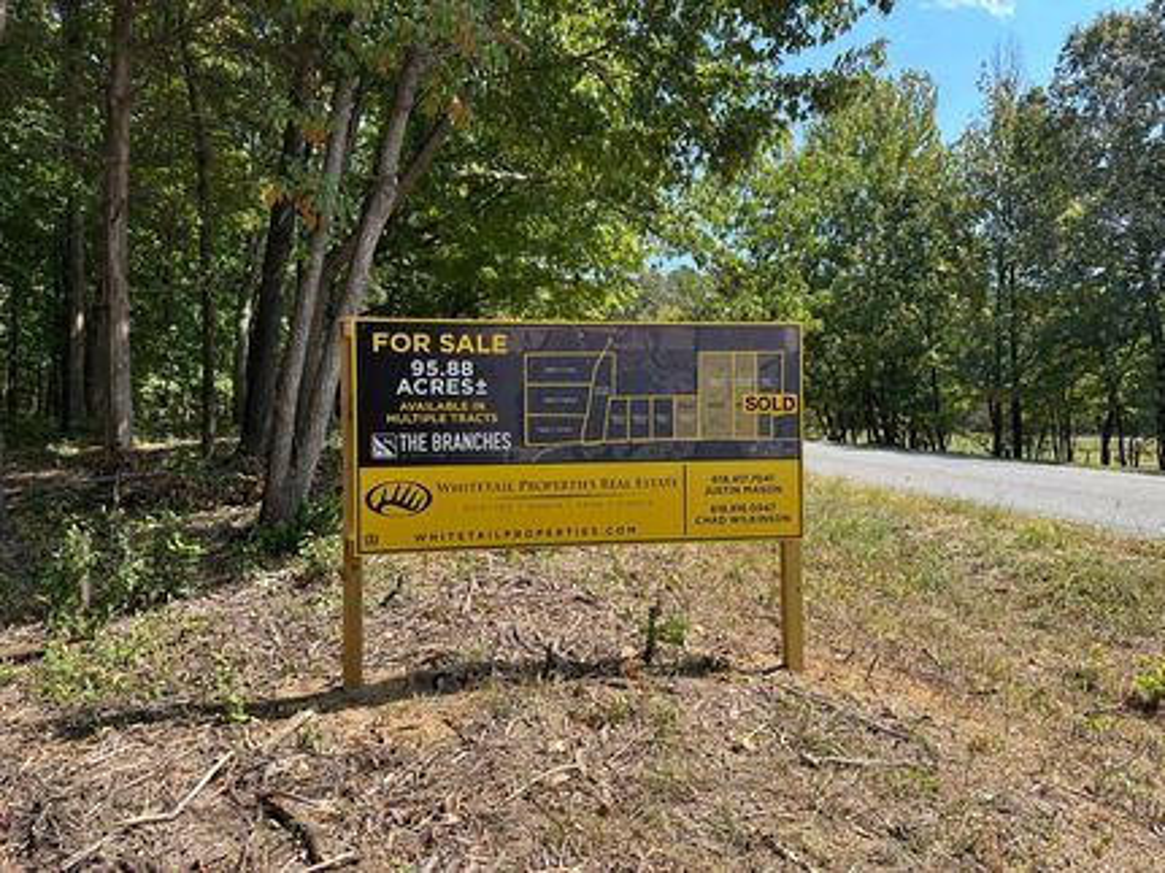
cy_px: 436
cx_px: 582
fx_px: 807
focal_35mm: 24
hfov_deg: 71.6
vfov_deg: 56.8
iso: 80
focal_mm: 6.86
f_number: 1.78
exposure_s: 1/1916
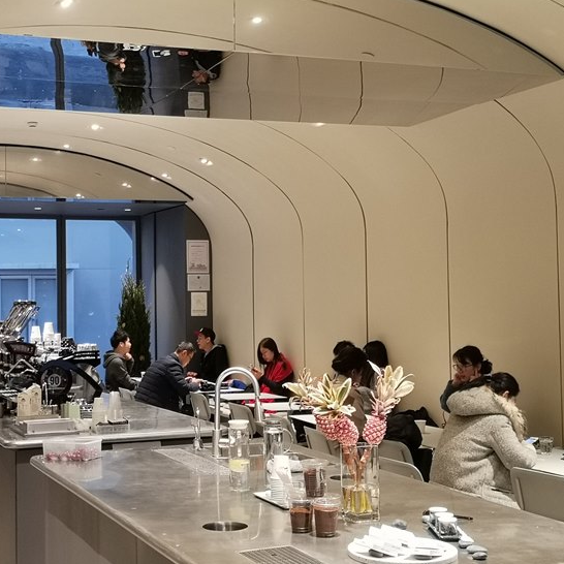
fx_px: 1051
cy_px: 257
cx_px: 208
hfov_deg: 29.9
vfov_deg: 30.0
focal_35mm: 57
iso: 250
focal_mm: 3.95
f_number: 1.8
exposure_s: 1/33.3
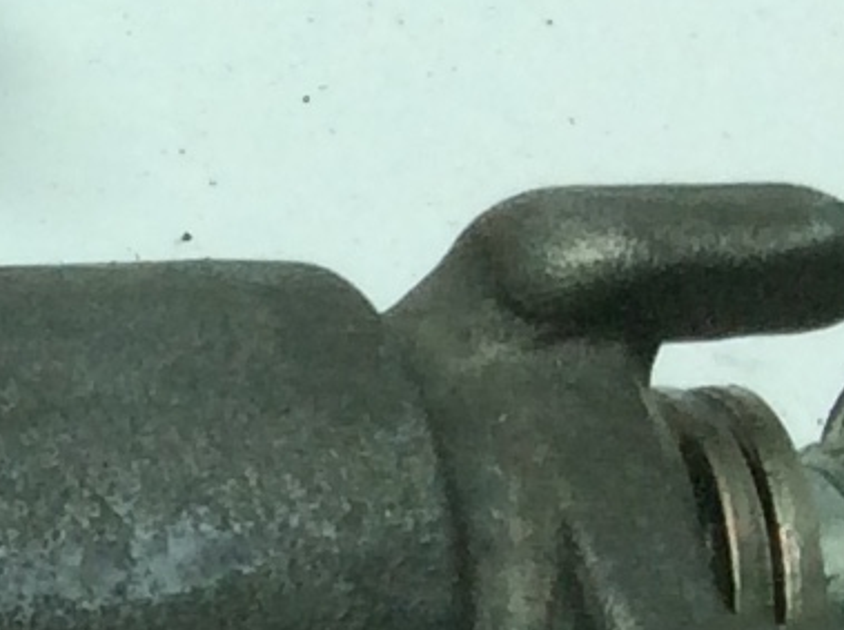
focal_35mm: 219
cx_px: -1621
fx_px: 5331
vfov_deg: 6.8
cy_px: 416
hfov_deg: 7.9
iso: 32
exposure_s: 1/534
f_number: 2.4
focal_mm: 3.3
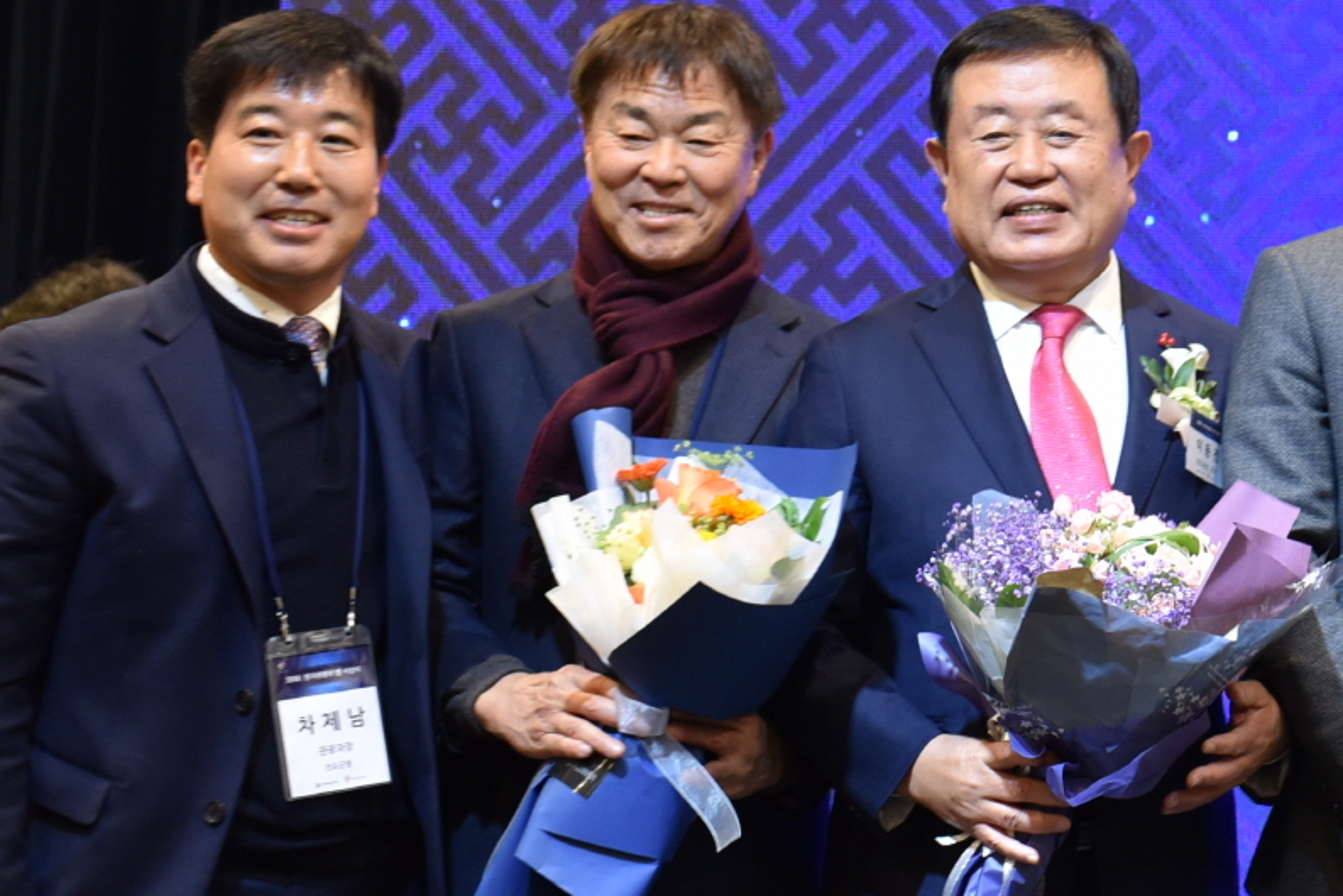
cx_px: 1548
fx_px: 3620
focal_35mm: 97
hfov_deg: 19.9
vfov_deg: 14.1
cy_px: 211
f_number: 3.5
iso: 800
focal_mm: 35
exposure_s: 1/60
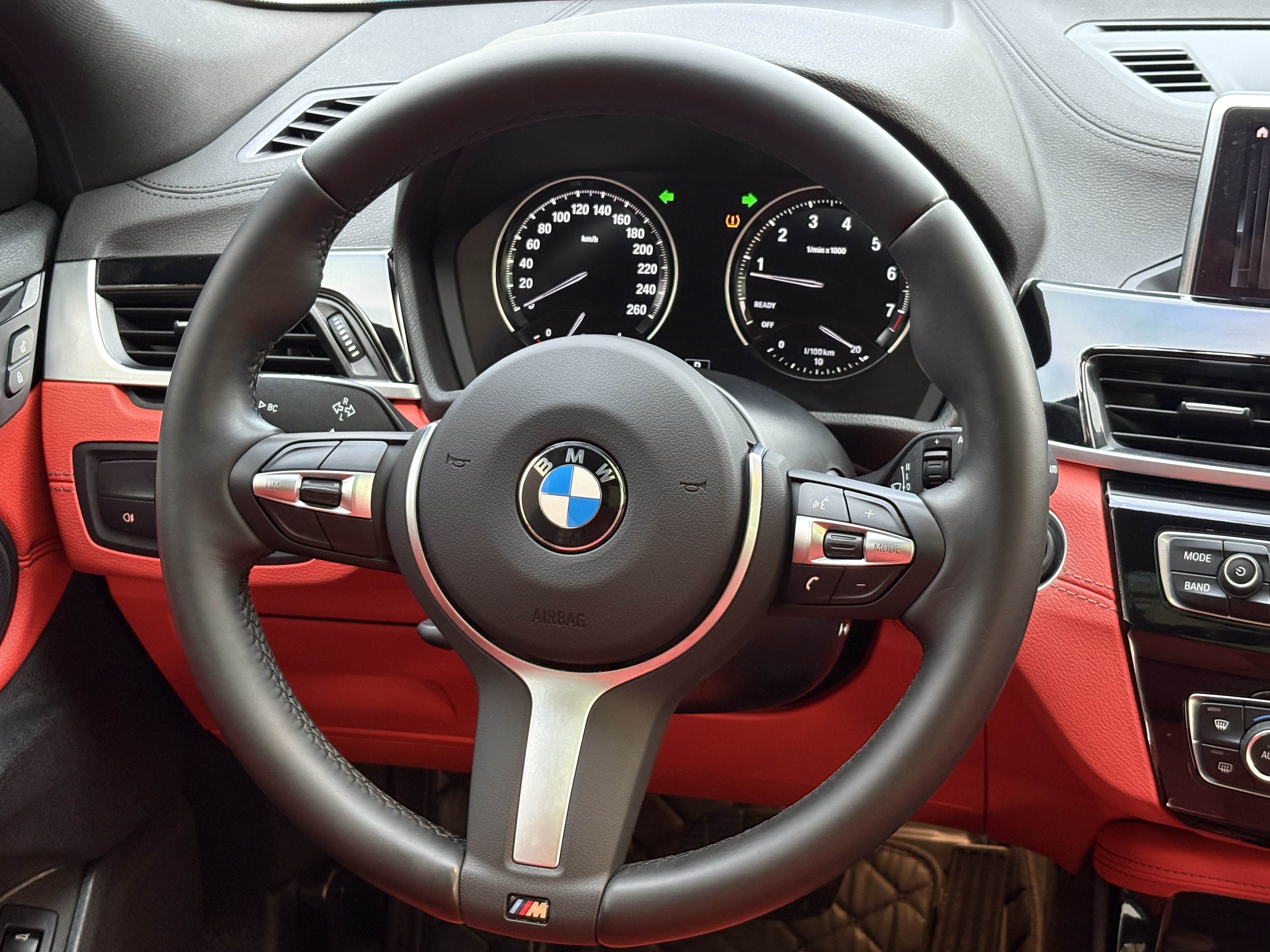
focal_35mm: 52
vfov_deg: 28.0
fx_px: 1908
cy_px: 476
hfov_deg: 36.8
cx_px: 635
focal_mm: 5.96
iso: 250
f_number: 1.6
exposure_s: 1/34
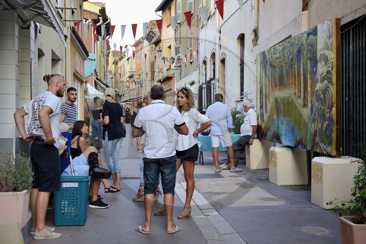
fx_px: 488
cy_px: 122
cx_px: 183
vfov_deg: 28.1
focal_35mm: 48
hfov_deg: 41.1
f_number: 8
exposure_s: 1/125
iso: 500
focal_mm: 48
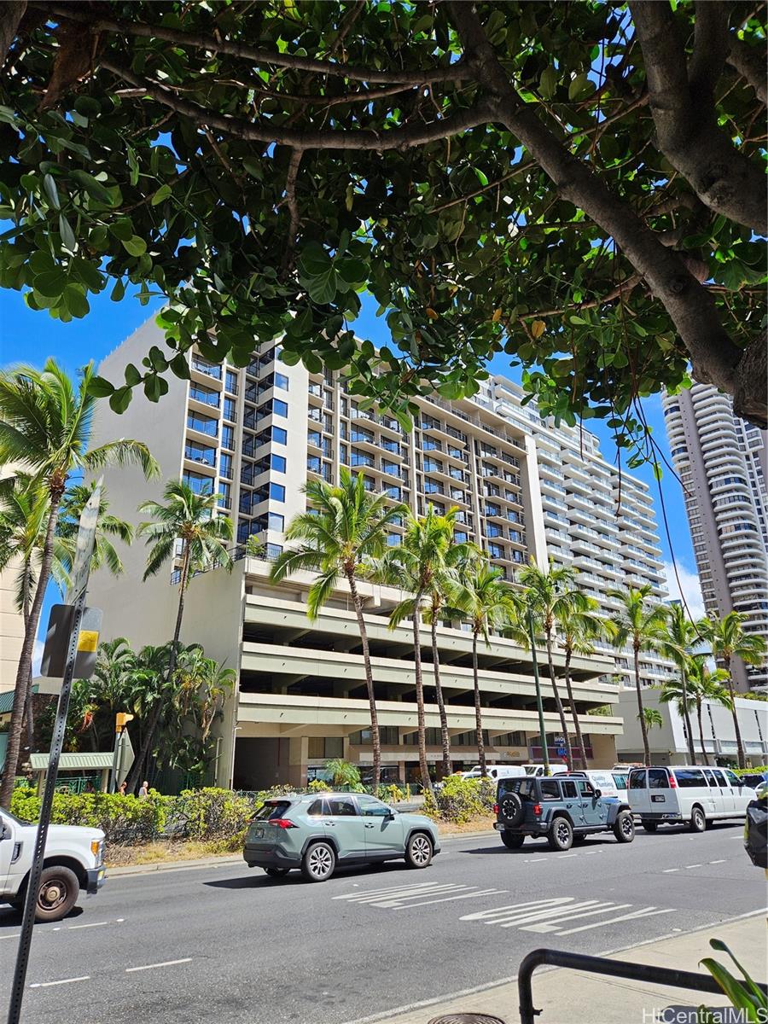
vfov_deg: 73.9
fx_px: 680
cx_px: 384
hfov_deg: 58.9
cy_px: 512
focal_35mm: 23
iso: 25
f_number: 1.8
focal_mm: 5.4
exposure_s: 1/1024
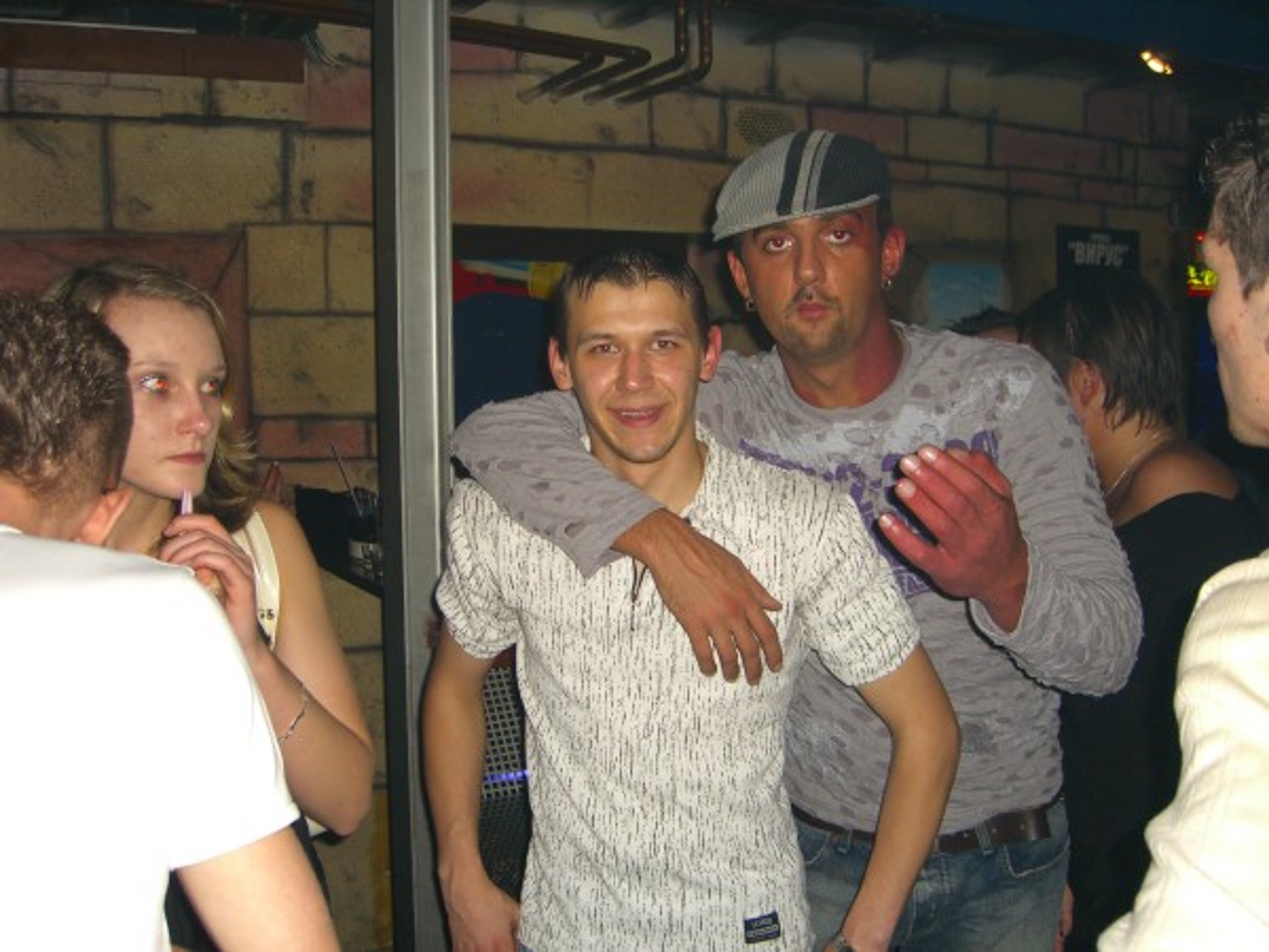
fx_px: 1393
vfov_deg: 37.7
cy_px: 476
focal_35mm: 38
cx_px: 634
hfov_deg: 49.0
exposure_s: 1/60
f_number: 2.8
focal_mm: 7.9
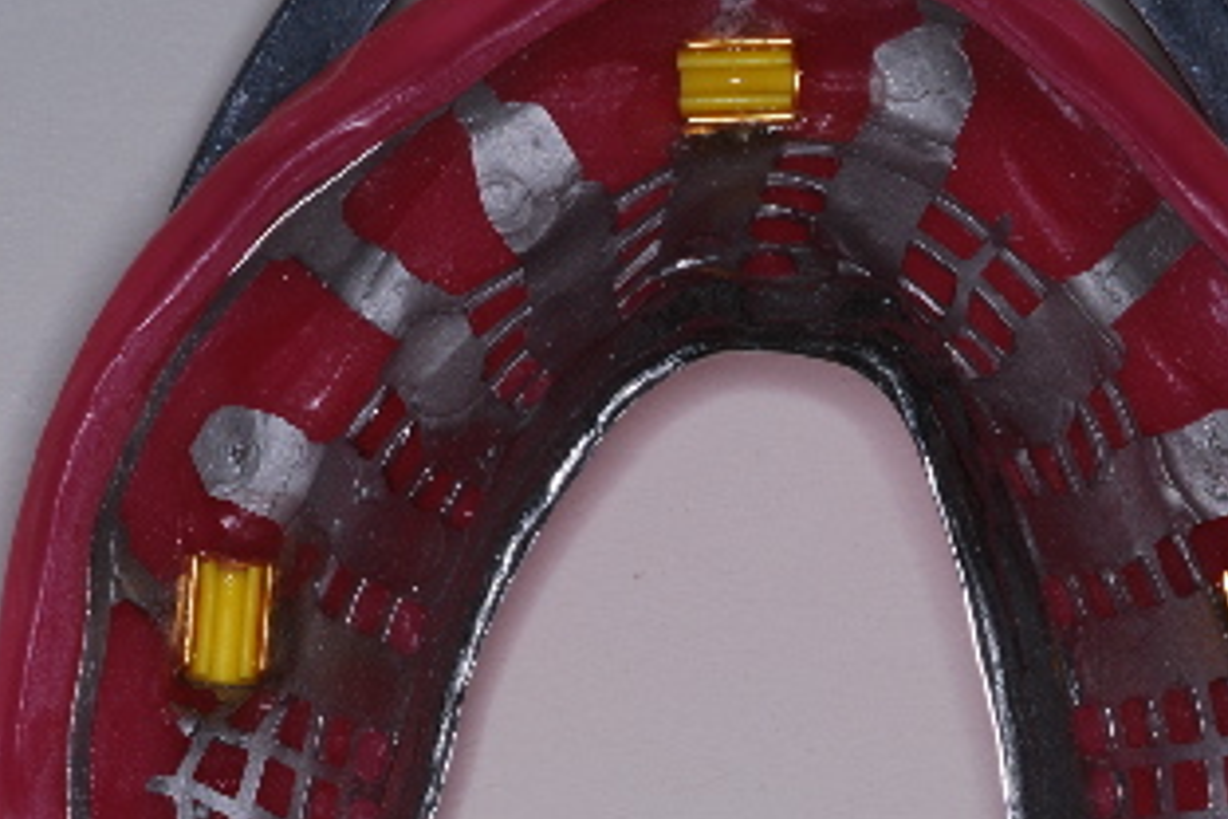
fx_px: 10334
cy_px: 482
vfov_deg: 4.5
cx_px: 744
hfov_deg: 6.8
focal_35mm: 303
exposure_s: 1/60
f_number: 22
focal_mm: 105
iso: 100
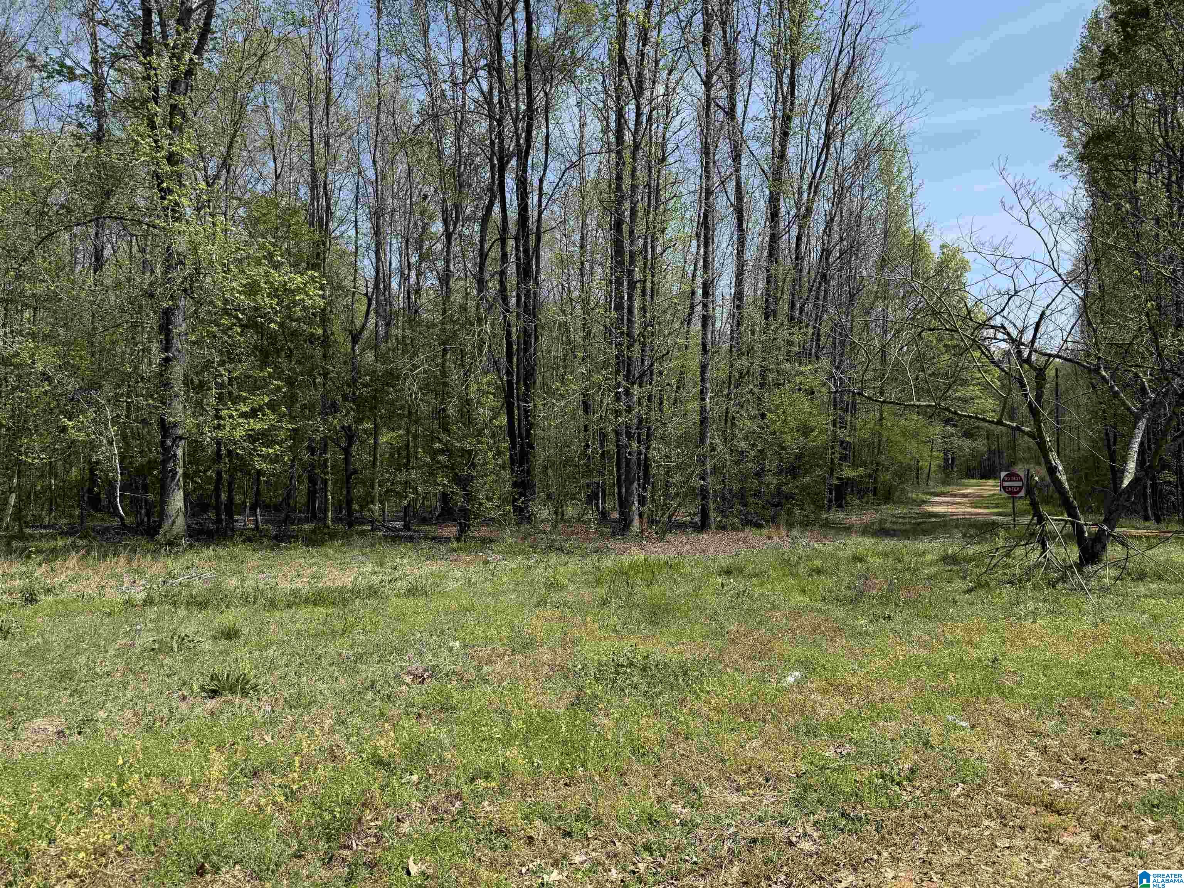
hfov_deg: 71.6
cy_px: 444
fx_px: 821
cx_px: 592
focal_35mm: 24
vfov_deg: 56.8
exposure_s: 1/3759
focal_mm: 6.76
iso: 80
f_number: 1.78
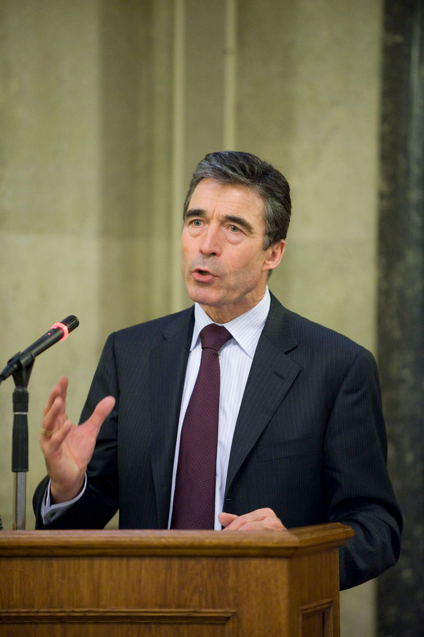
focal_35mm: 190
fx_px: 3360
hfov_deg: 7.2
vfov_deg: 10.8
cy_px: 318
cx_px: 212
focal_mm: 190
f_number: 3.2
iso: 3200
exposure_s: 1/100
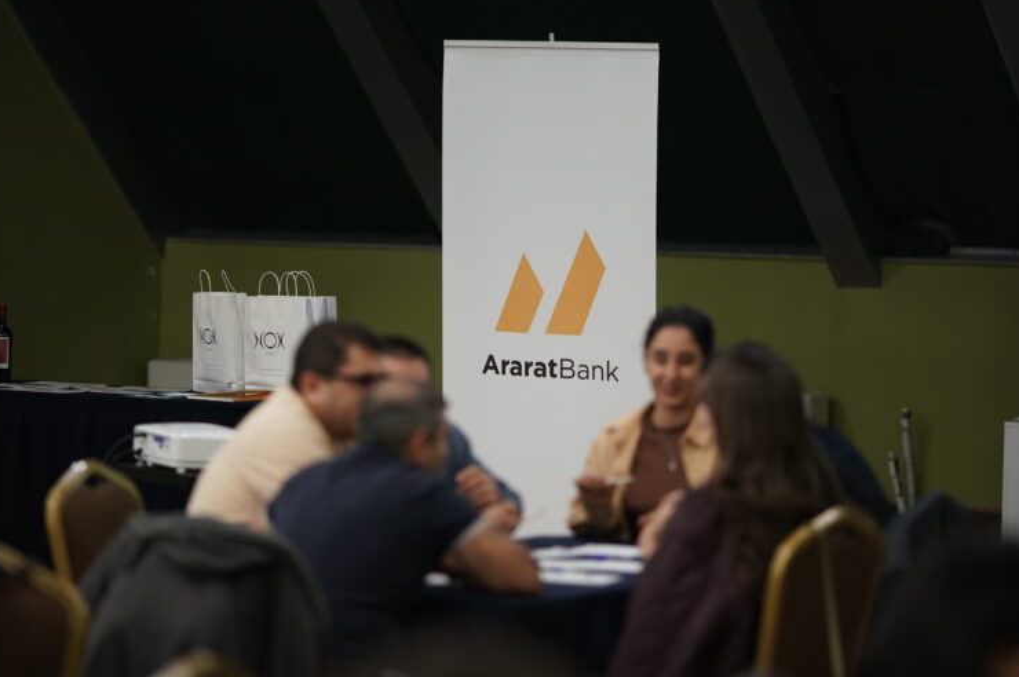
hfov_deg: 14.1
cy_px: 327
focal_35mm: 146
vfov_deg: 9.4
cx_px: 532
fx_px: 4129
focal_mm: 135
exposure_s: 1/500
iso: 1600
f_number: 2
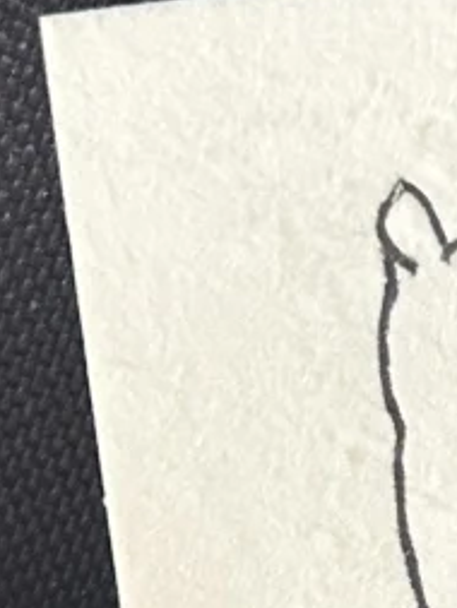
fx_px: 2603
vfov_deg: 13.3
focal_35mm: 148
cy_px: 488
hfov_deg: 9.9
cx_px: 553
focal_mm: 5.7
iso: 320
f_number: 1.5
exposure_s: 1/50
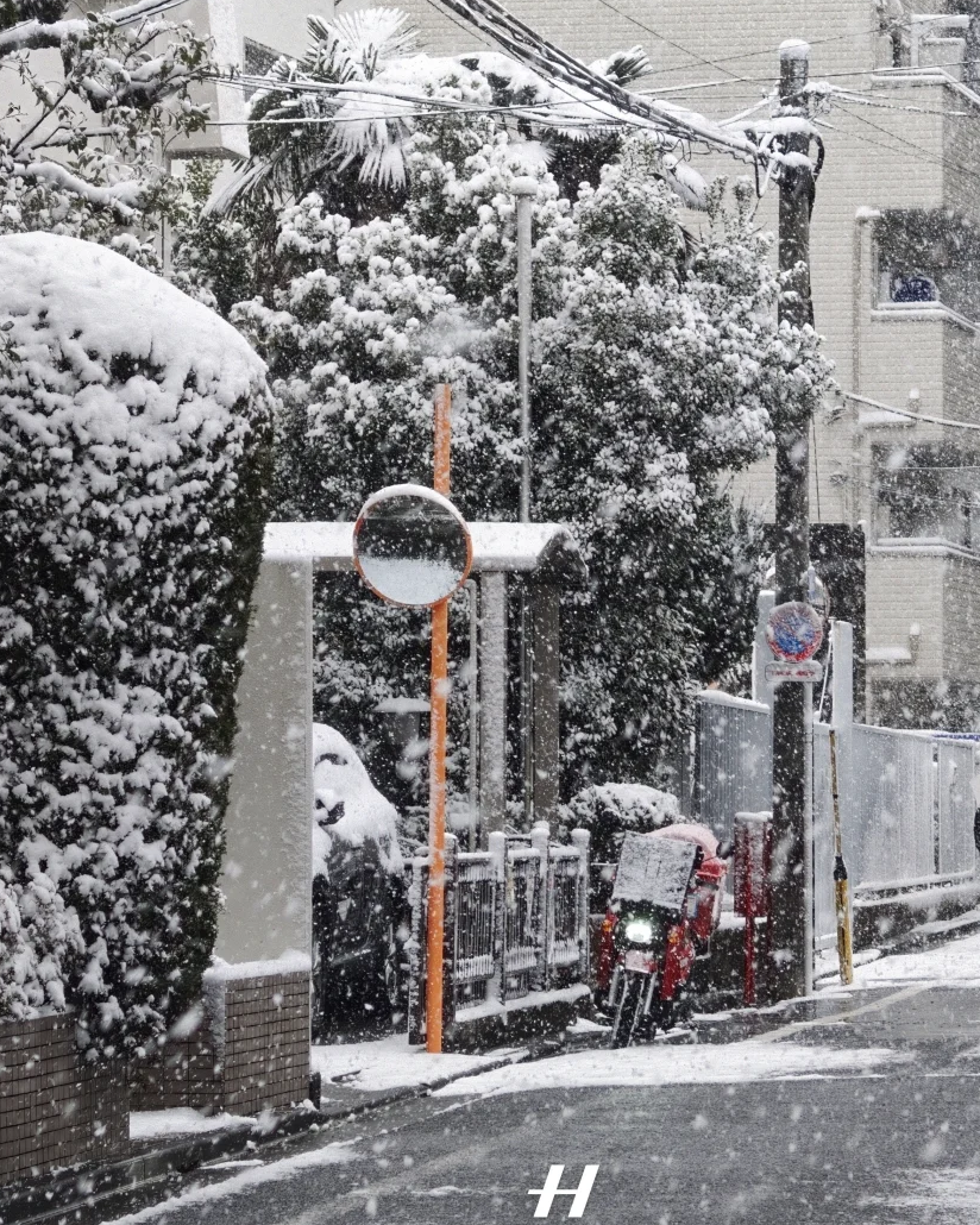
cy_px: 565
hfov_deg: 8.1
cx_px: 563
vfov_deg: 10.1
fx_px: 6925
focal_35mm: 191
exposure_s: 1/124
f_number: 2.1
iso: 50
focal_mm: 16.53
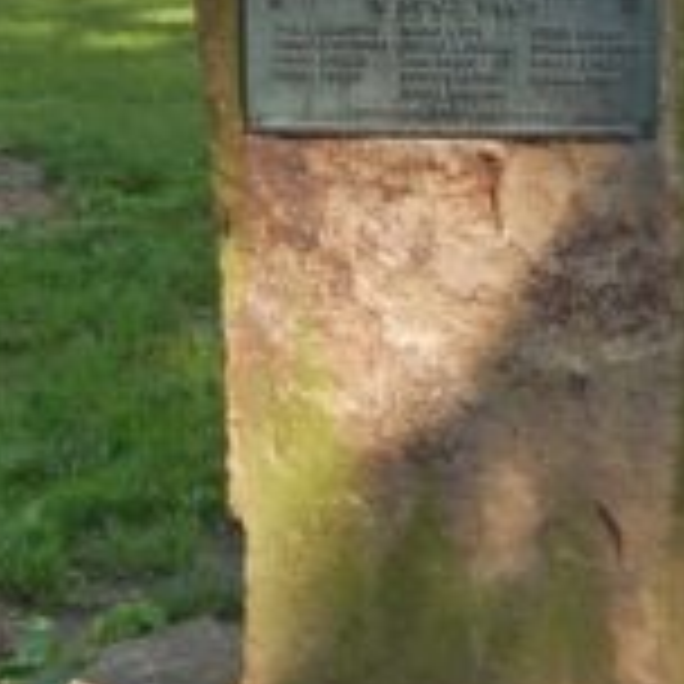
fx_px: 1945
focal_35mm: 87
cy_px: -108
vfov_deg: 19.0
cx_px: 603
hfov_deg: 19.6
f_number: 3.4
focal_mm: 4.5
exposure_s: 1/200
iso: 125
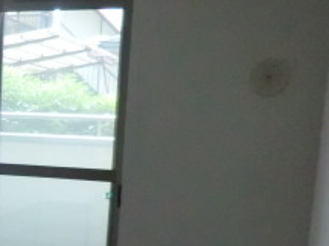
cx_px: -87
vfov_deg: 20.2
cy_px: 235
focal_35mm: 71
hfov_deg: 24.3
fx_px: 675
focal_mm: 4.3
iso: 800
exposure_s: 1/50
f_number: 3.2
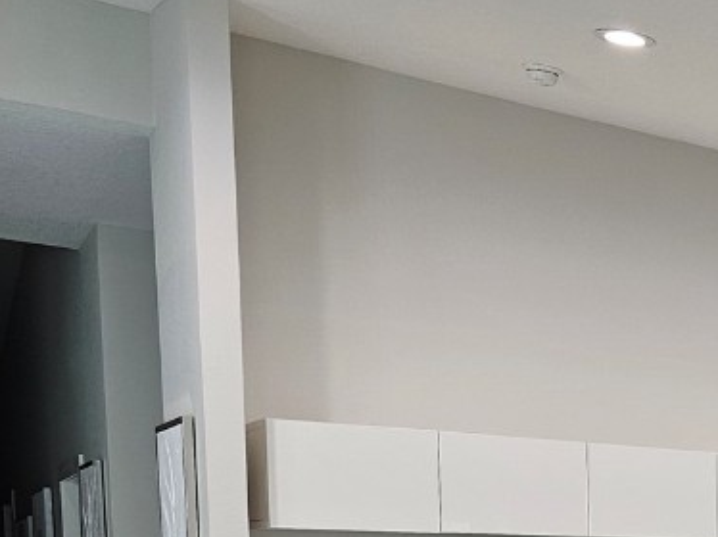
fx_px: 1306
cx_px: 918
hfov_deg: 26.4
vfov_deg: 21.0
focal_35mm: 63
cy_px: 715
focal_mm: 6.3
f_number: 1.7
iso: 200
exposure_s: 1/120
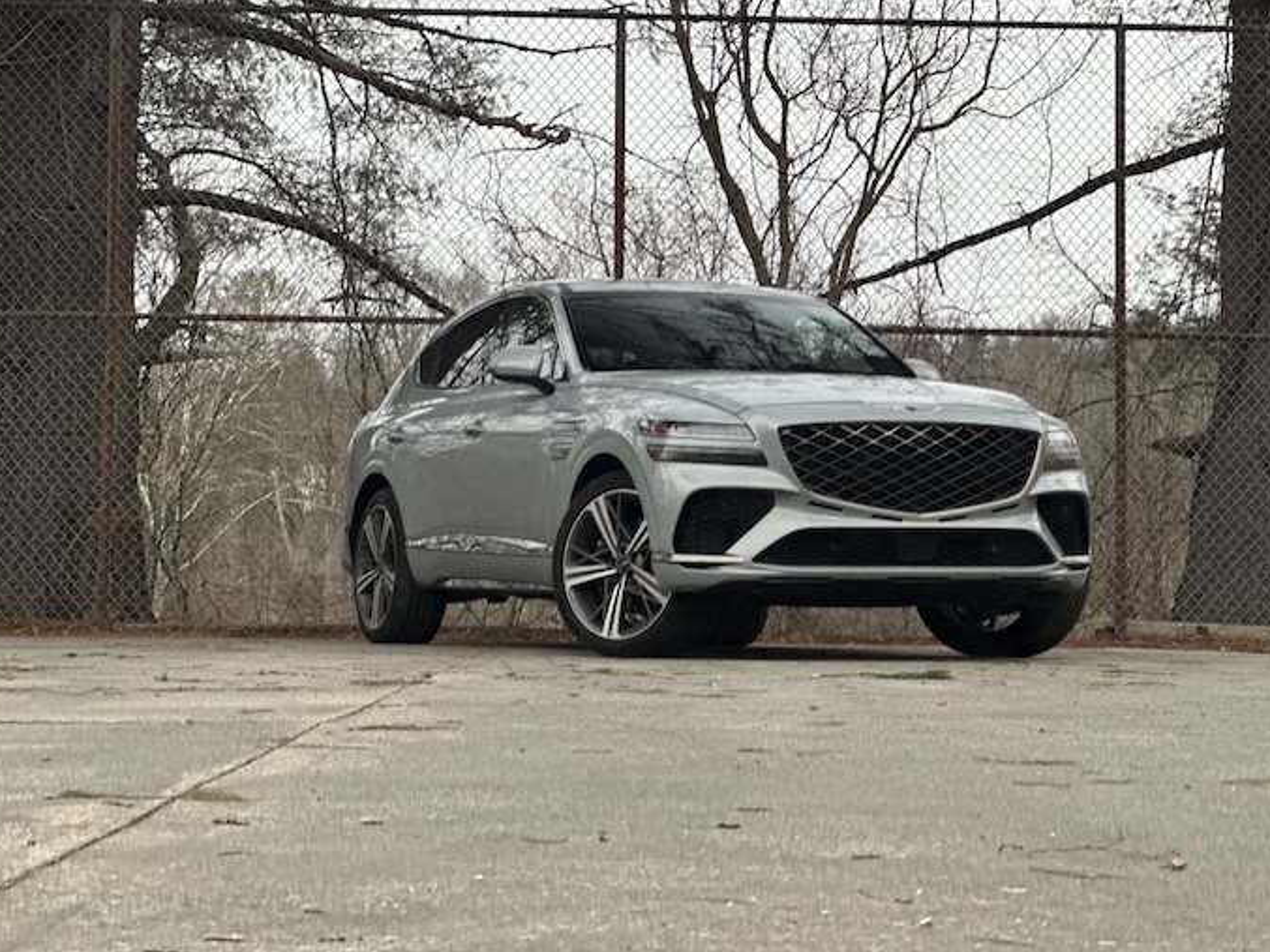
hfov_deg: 21.5
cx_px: 692
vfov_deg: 16.2
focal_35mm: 91
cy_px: 409
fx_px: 3339
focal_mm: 9
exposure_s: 1/107
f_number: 2.8
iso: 250
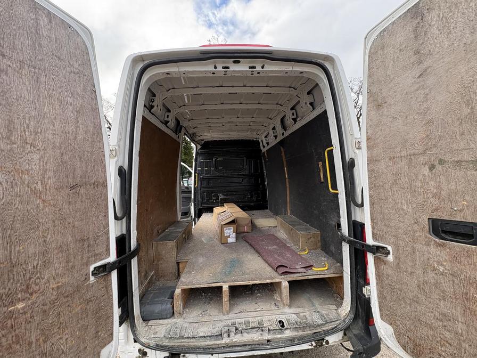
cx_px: 238
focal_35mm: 14
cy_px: 179
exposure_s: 1/204
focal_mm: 2.22
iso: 64
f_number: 2.2
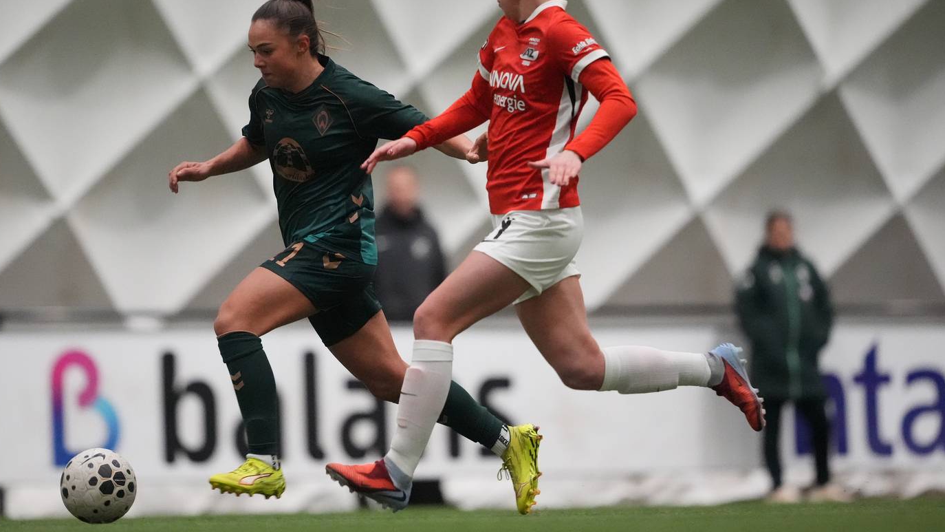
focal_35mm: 439
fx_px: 11001
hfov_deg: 4.9
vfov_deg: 2.8
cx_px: 442
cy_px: 229
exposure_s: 1/1000
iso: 12800
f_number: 2.8
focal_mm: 300
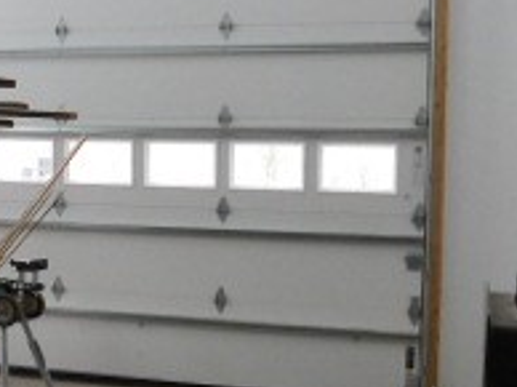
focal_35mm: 76
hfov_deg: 24.6
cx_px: 5
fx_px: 1134
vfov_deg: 19.3
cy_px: 192
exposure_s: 1/30
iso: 200
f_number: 3
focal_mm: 4
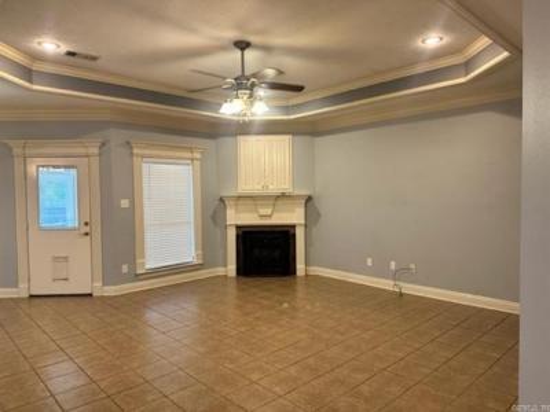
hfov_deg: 71.6
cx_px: 275
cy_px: 206
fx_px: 381
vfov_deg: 56.8
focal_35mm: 24
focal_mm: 6.86
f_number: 1.78
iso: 200
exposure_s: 1/60
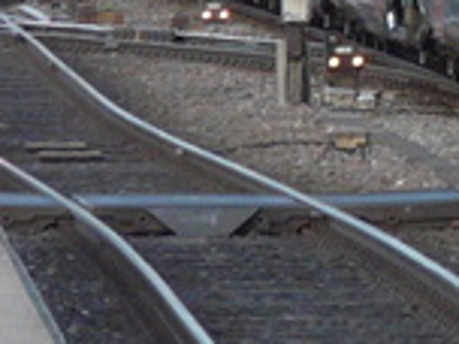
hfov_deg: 1.6
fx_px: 15991
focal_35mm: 1206
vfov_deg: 1.2
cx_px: 1090
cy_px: -187
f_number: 3.6
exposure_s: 1/200
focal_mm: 30
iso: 200
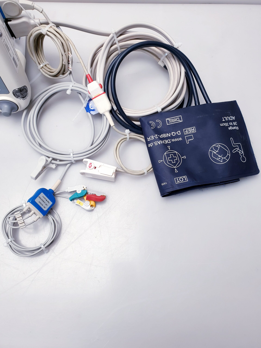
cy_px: 174
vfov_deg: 67.3
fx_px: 261
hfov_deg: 53.1
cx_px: 130
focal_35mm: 26
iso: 64
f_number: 2.4
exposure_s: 1/50
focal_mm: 4.3
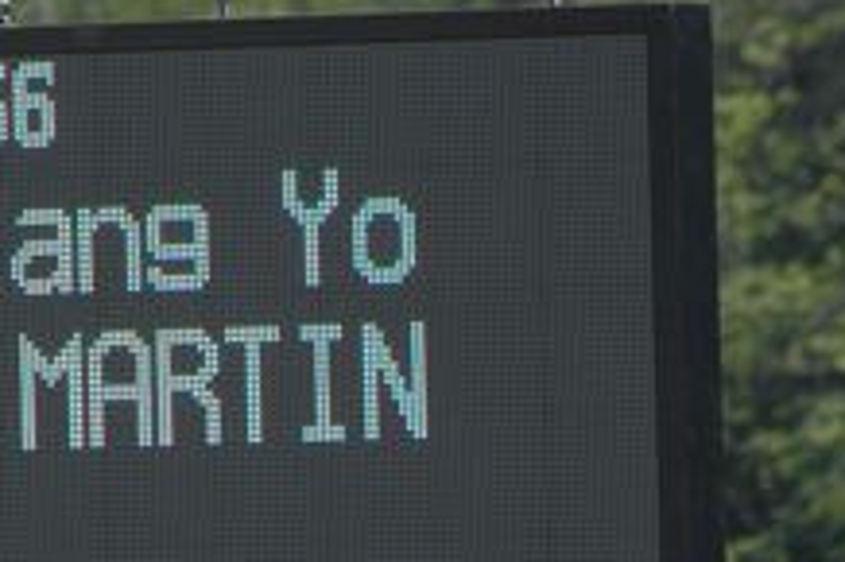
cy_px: 196
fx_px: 41255
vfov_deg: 0.8
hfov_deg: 1.2
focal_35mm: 1759
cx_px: -66
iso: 200
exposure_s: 1/500
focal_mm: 400
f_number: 5.6
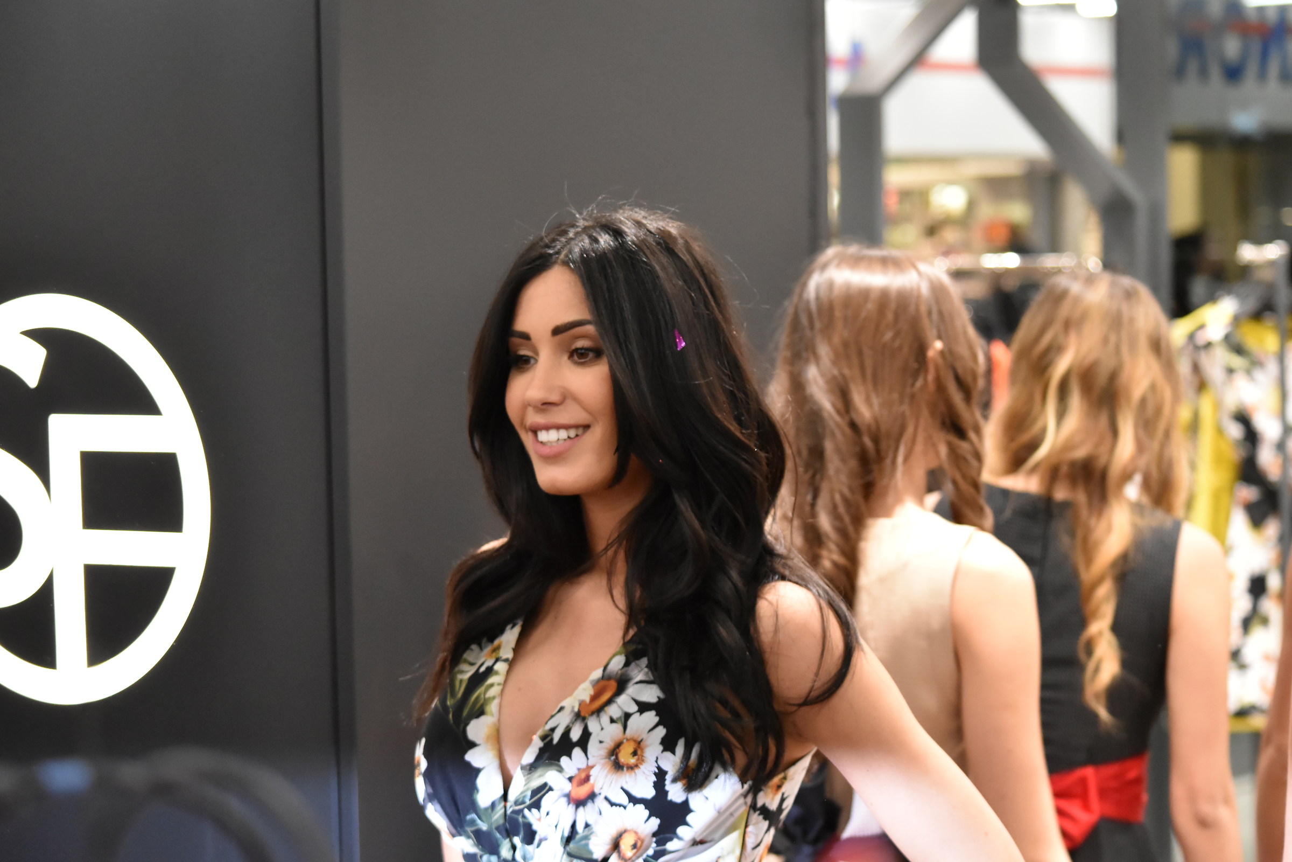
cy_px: 431
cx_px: 646
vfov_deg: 13.4
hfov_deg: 20.0
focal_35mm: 102
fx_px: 3660
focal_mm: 68
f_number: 4.5
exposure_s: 1/125
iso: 3200
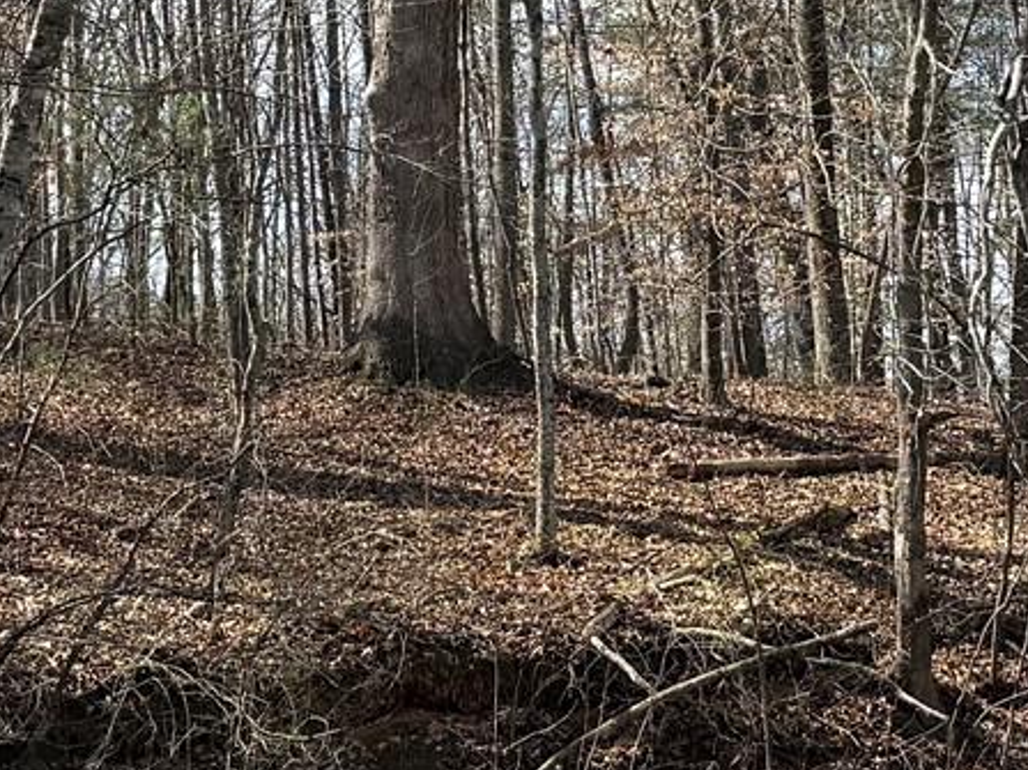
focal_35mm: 110
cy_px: 120
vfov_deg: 13.4
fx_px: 3266
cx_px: 616
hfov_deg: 17.9
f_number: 1.78
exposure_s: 1/1855
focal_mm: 6.76
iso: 80
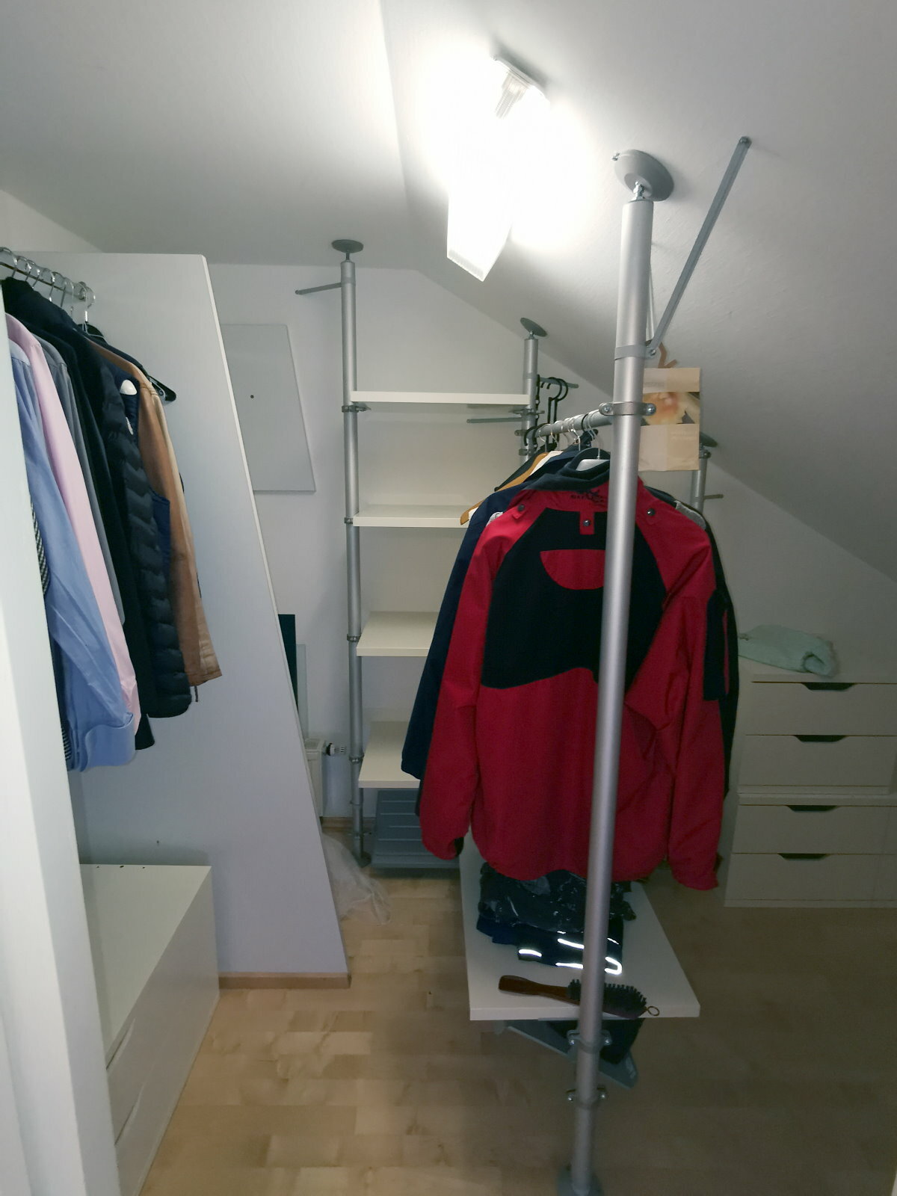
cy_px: 598
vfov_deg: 87.8
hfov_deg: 71.6
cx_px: 448
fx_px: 622
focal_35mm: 18
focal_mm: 2.35
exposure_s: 1/33.3
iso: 200
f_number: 2.2
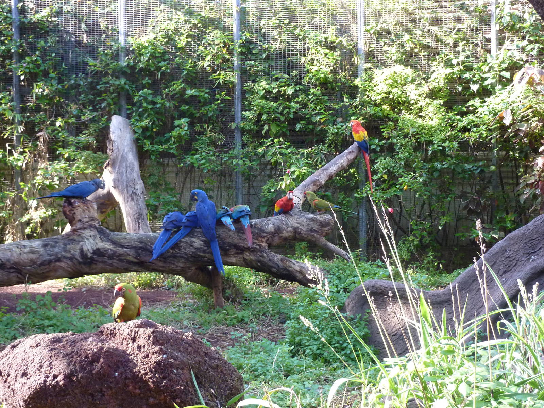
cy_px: 204
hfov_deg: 39.7
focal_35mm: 48
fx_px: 754
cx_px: 272
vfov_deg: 30.3
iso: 250
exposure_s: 1/30
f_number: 3.8
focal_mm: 7.9
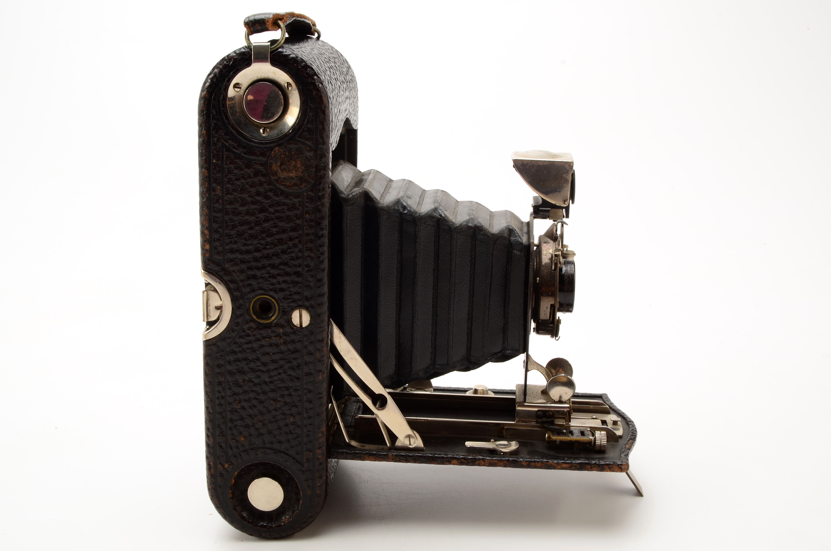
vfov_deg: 29.7
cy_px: 276
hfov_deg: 43.7
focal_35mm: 45
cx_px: 416
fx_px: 1037
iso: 100
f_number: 20
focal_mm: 30
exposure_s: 1/160
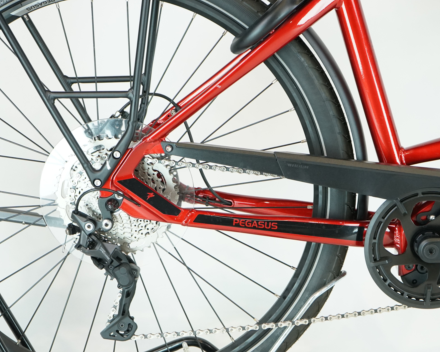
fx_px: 1133
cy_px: 226
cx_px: 284
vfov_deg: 17.6
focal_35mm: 87
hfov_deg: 21.9
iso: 2000
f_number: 5.6
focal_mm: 60
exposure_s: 1/200
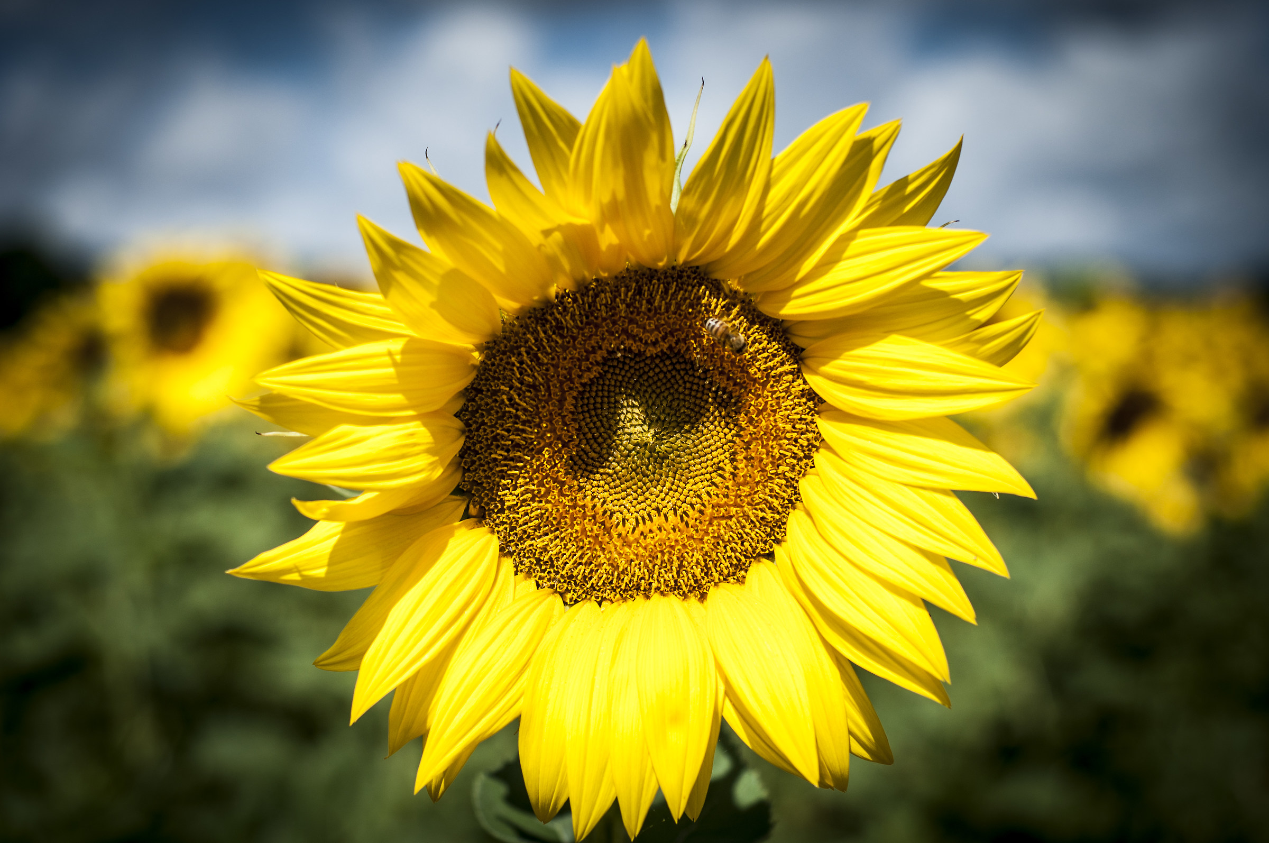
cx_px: 634
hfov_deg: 27.0
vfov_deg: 18.1
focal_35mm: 75
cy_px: 422
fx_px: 2640
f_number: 3.2
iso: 200
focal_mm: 50
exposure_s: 1/4000
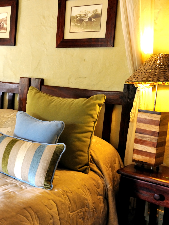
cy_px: 114
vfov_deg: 38.2
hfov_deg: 28.2
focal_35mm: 50
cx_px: 22
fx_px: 325
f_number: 6.3
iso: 2000
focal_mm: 34
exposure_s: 1/50
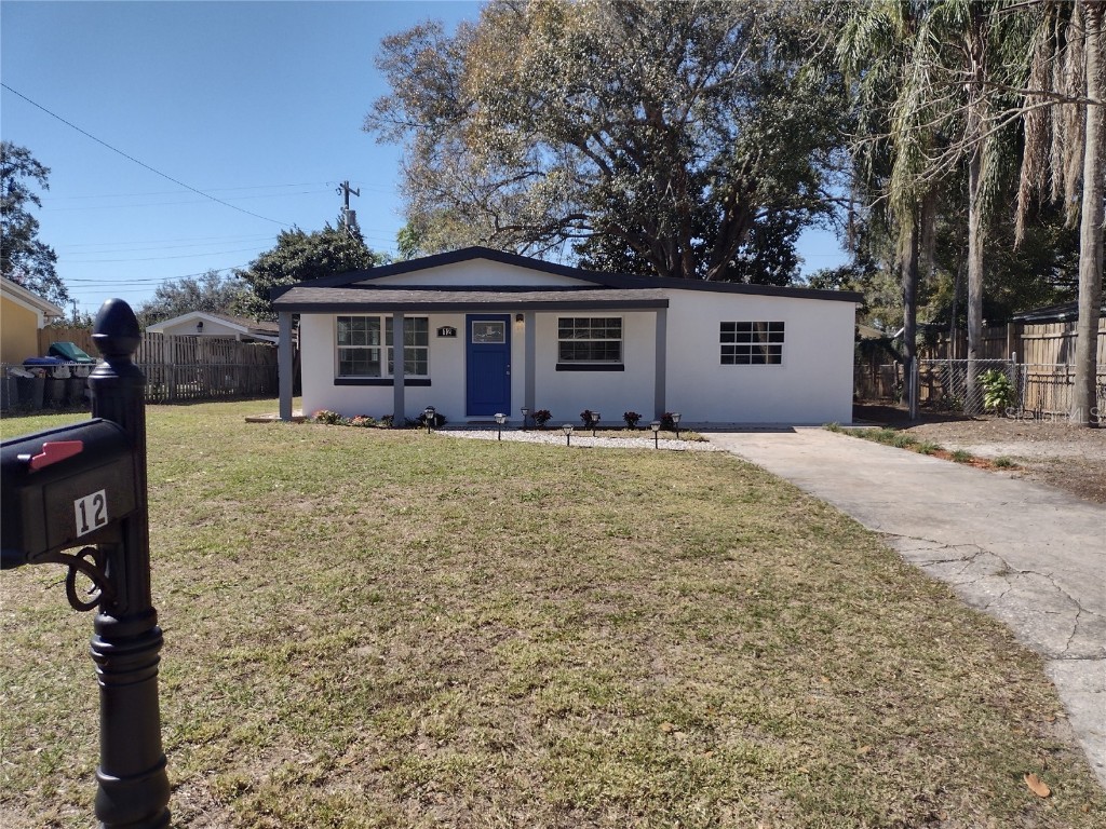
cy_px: 414
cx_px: 553
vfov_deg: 51.4
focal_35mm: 27
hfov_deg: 65.3
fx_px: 863
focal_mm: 4.71
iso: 100
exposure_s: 1/1968
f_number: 1.7
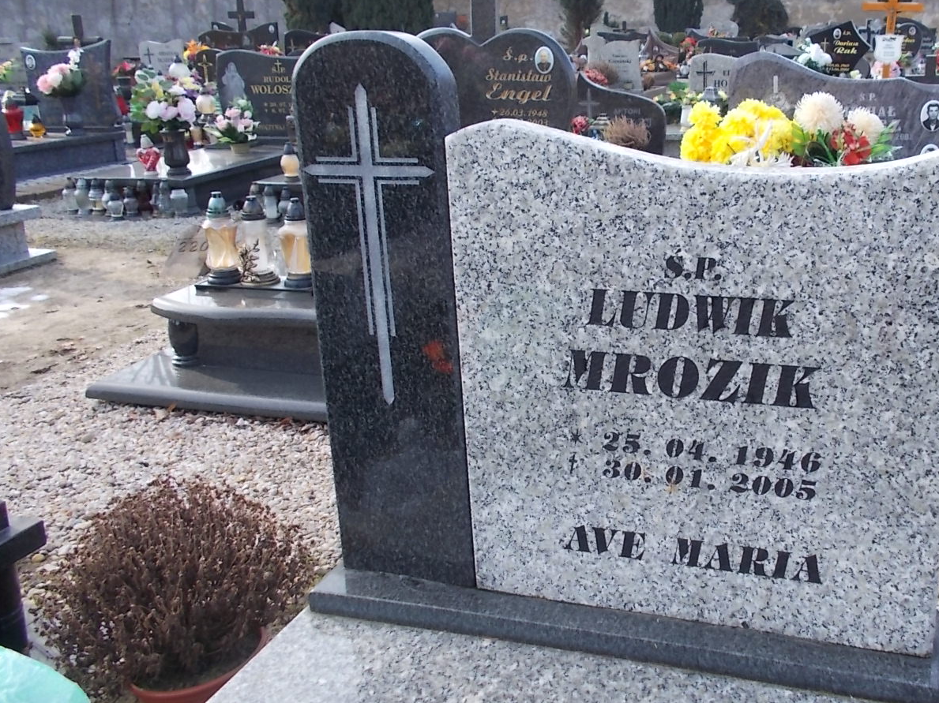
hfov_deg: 51.7
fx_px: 949
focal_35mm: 35
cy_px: 306
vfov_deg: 40.6
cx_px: 626
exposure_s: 1/200
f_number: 3.2
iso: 80
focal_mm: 4.6
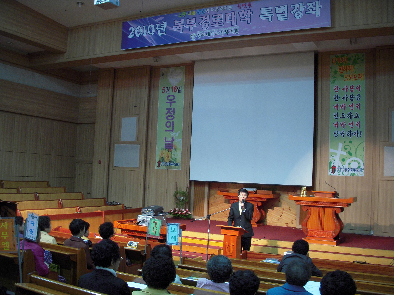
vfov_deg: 37.7
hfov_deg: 49.0
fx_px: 433
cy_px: 148
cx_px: 197
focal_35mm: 38
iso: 200
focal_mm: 6.3
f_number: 3.3
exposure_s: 1/15
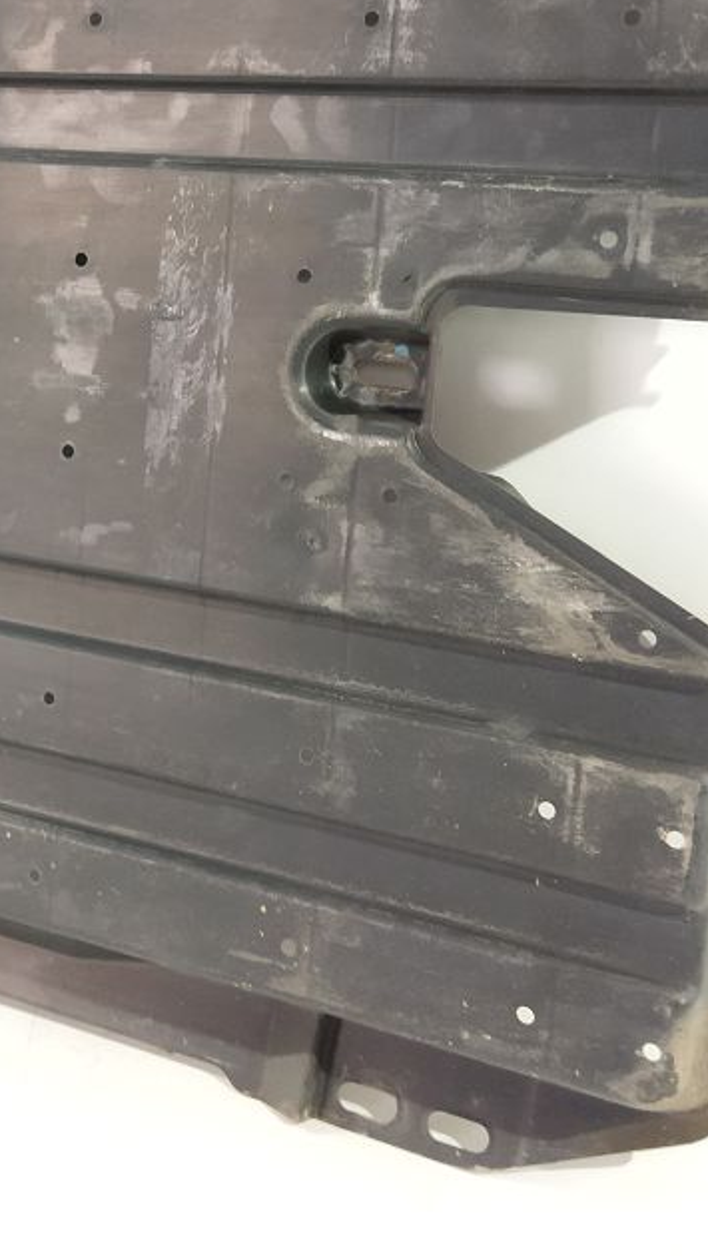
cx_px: 60
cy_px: 482
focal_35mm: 56
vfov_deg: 37.0
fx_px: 1866
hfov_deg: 21.0
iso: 313
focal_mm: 4.71
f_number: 1.79
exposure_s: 1/33
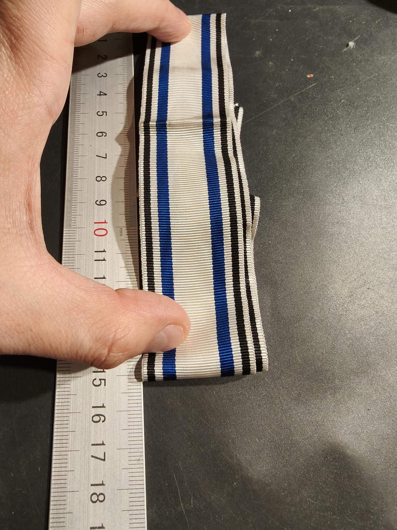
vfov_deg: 73.9
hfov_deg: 58.9
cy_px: 265
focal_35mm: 23
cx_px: 198
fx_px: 352
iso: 320
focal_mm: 2.32
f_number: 2
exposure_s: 1/100
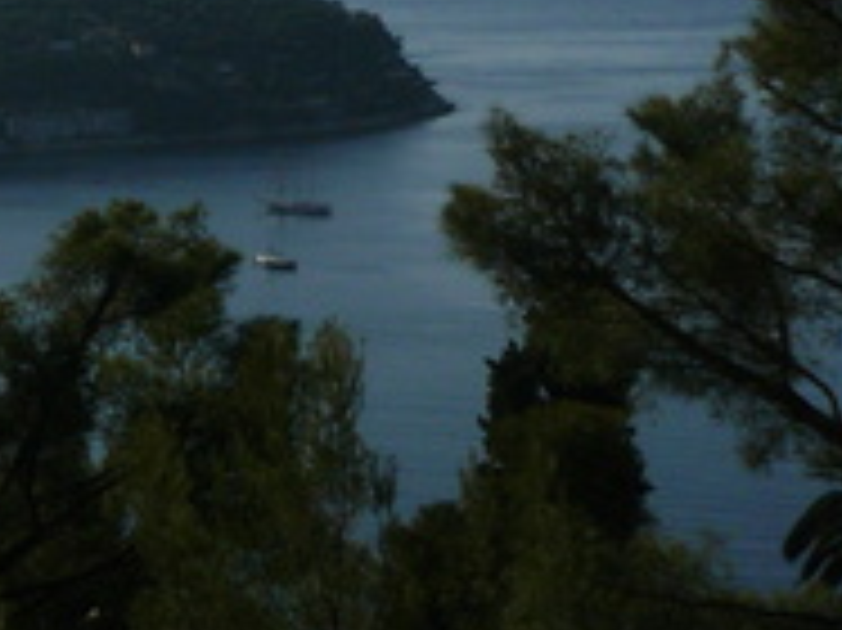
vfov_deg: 11.8
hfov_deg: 14.9
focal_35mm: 123
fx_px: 2990
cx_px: -432
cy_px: -144
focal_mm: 6
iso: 100
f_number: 8
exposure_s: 1/640
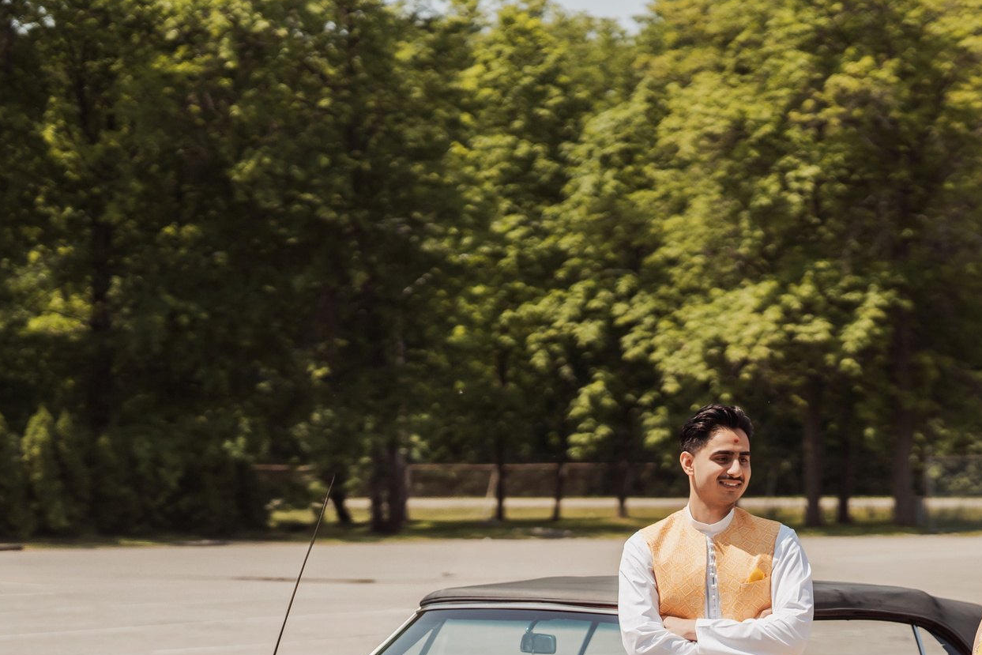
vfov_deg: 13.1
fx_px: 2810
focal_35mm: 103
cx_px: 815
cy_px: 632
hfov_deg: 19.6
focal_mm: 50
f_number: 1.8
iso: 100
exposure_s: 1/8000
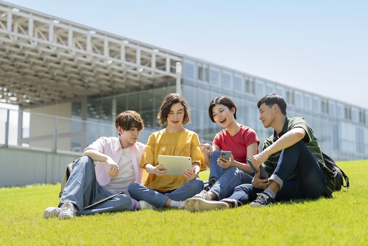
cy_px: 123
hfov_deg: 28.8
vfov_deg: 19.5
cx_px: 184
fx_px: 716
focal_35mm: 70
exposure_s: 1/320
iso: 64
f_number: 3.2
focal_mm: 70
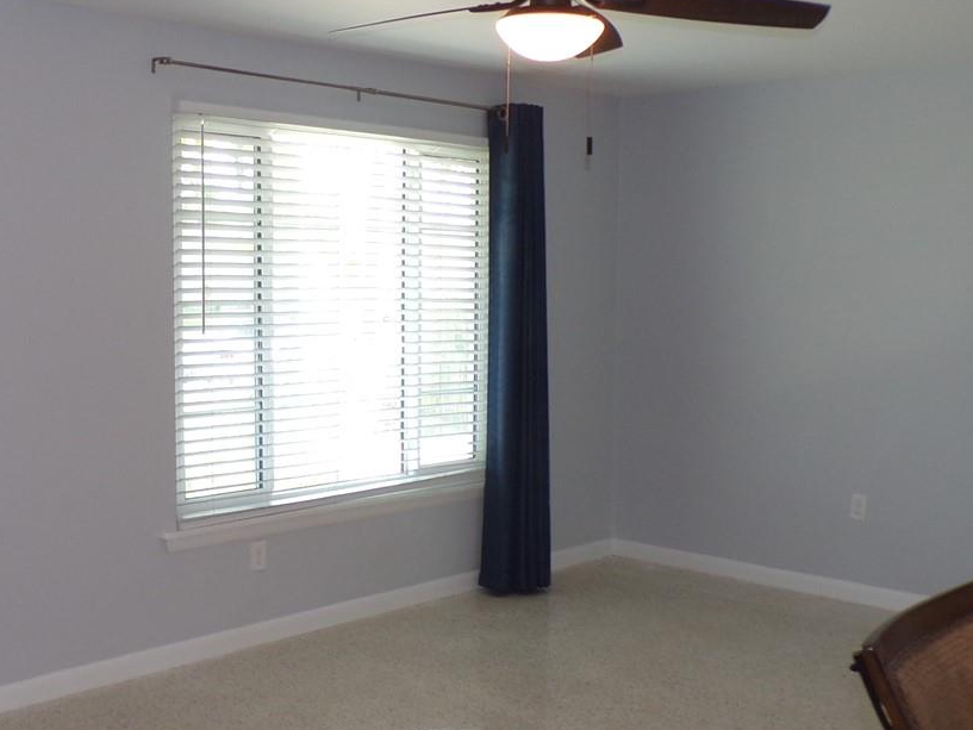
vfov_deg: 30.9
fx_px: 1321
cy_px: 364
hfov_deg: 40.2
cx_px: 375
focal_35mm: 47
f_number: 3
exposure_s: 1/50
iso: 100
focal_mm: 4.3
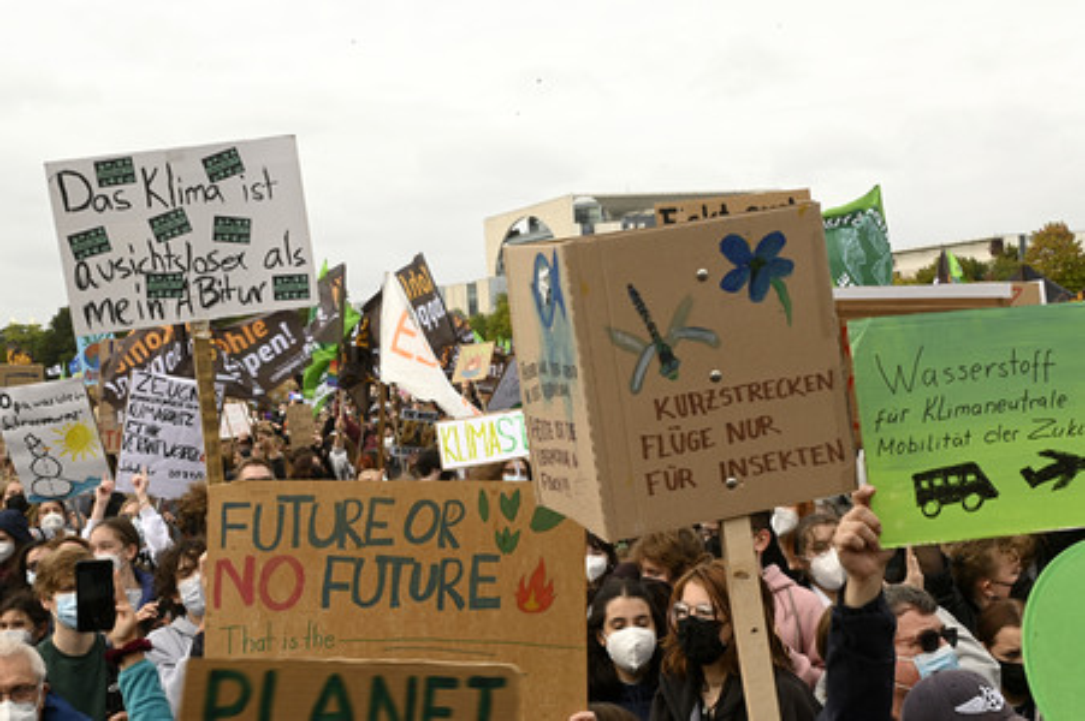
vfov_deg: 26.0
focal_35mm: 52
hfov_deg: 38.2
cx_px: 542
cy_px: 360
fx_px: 1566
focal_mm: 52
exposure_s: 1/200
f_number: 22
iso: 1250
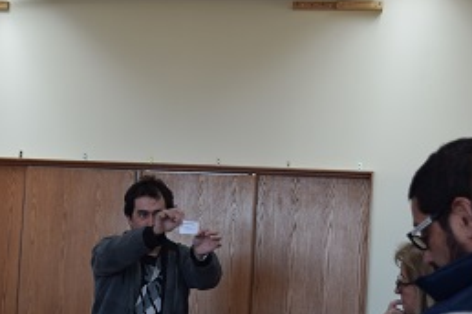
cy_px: 255
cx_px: 118
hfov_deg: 22.7
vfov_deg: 15.3
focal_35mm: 89
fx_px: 1167
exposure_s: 1/80
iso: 400
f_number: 4.8
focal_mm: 36
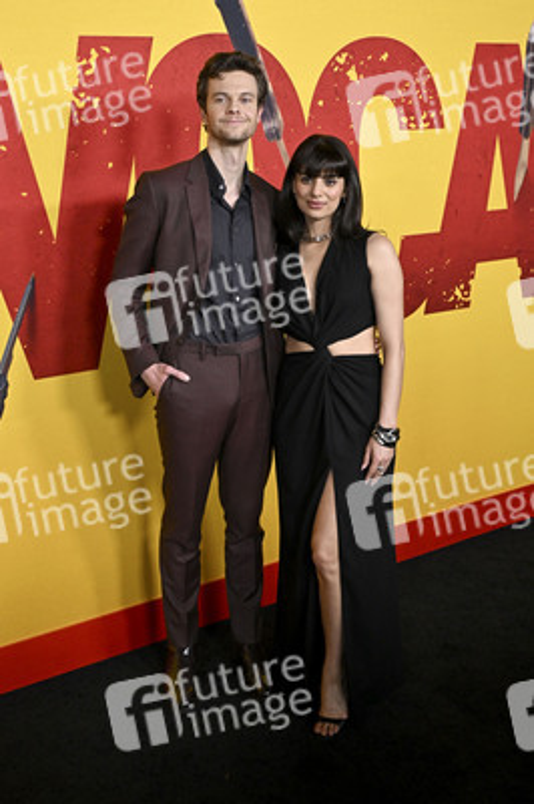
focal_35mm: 40
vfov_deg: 48.5
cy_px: 402
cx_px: 267
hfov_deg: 33.3
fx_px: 891
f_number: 6.3
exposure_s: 1/250
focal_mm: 40
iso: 2000
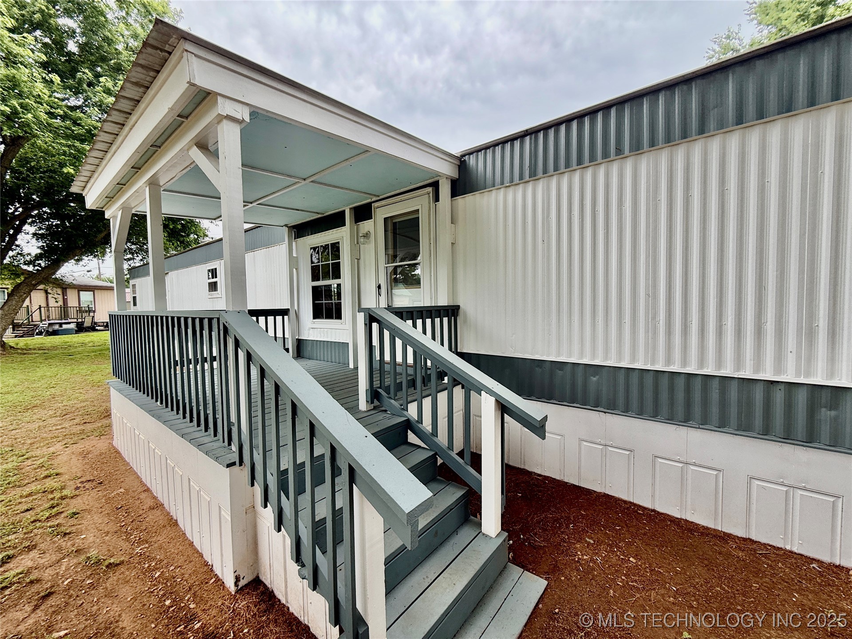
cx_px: 426
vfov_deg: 85.7
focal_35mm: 14
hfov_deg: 102.1
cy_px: 320
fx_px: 345
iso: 50
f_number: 2.2
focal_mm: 2.22
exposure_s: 1/213
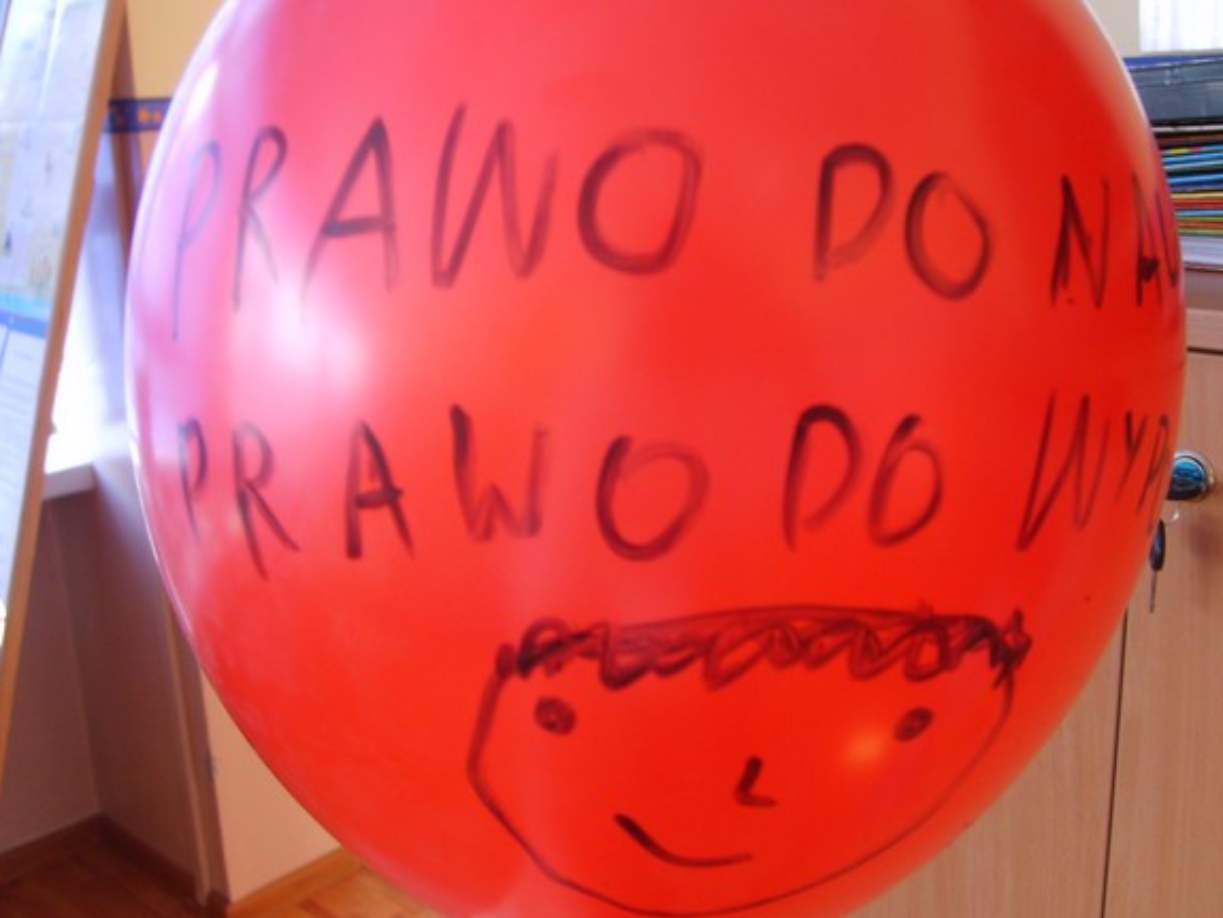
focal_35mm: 39
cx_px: 633
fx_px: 1378
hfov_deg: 47.8
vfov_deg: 36.8
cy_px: 443
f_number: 2.8
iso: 96
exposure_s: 1/30
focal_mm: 5.8
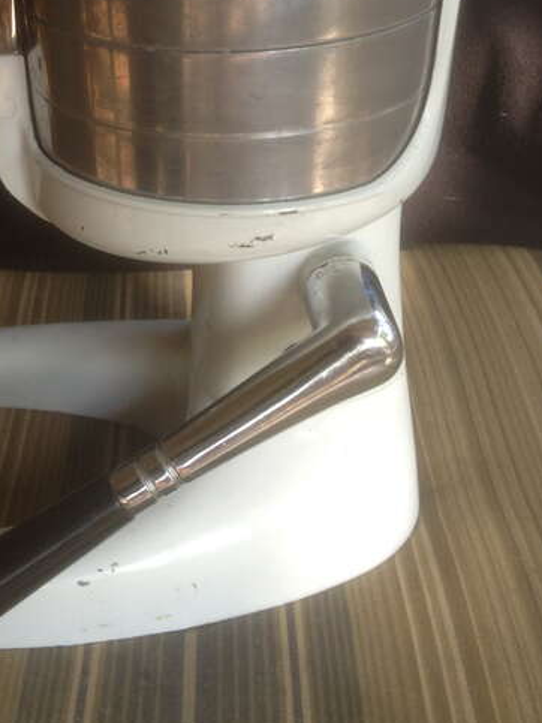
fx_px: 1211
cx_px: 102
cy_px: 205
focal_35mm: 58
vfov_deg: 32.8
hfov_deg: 24.8
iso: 64
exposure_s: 1/40
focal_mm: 4.28
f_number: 2.4
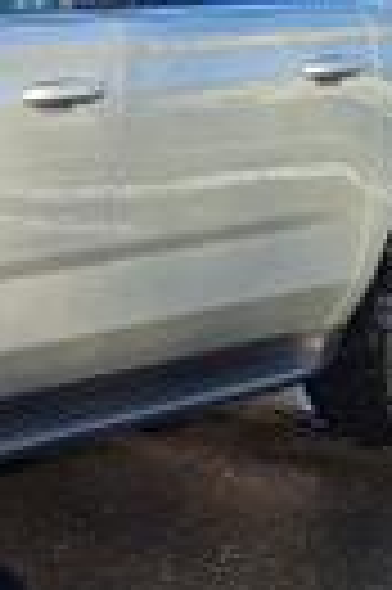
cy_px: 320
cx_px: -320
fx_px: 1507
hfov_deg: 13.3
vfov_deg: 22.2
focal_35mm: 92
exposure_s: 1/1148
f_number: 1.8
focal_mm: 5.54
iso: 40
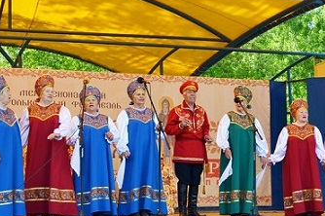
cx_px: 209
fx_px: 857
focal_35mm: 95
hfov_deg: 21.4
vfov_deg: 14.4
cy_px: 109
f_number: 5
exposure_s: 1/320
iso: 100
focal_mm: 34
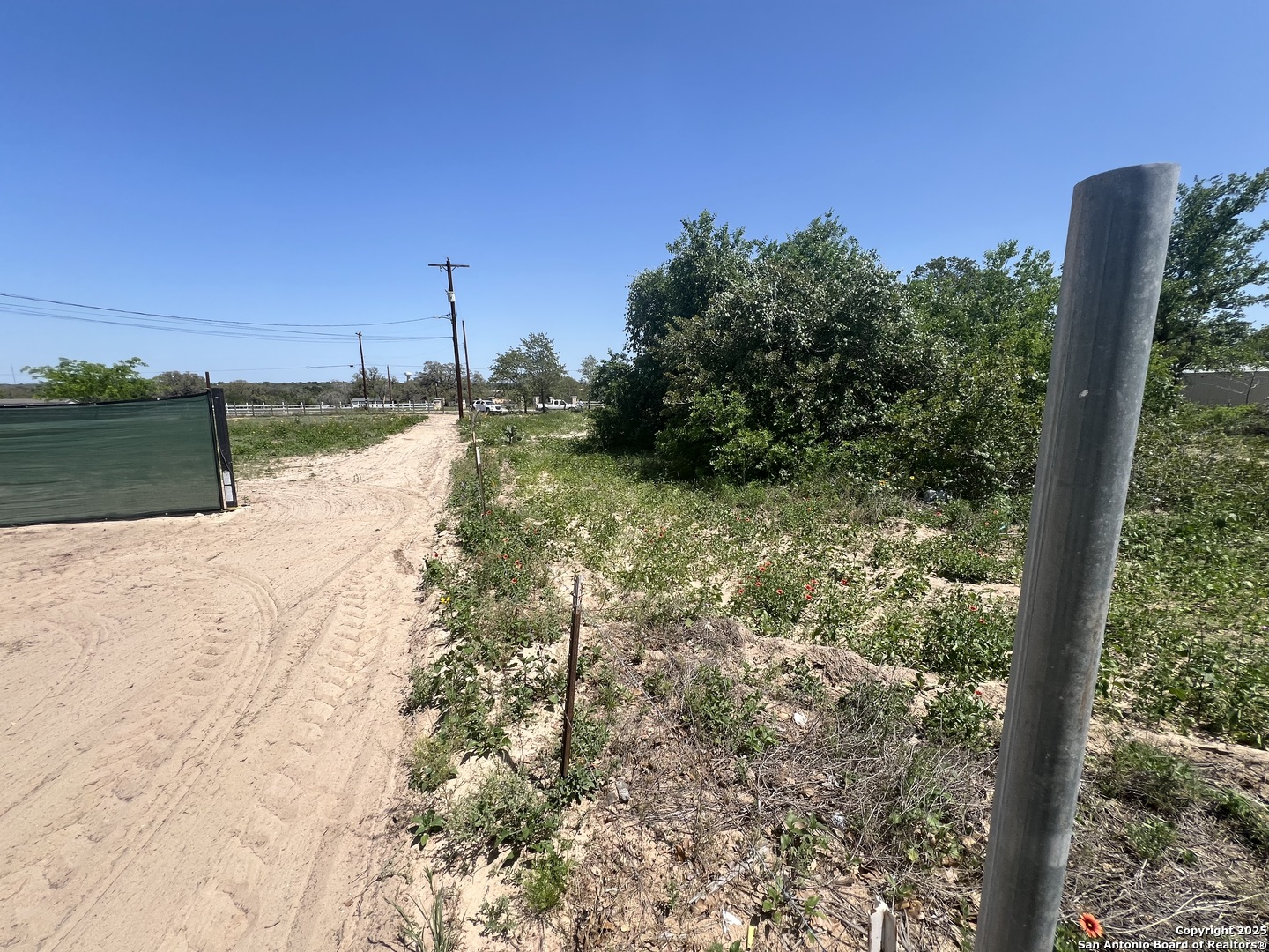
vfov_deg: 89.9
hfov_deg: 106.2
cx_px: 634
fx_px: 477
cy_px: 476
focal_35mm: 13
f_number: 1.8
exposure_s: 1/1429
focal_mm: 1.57
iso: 32
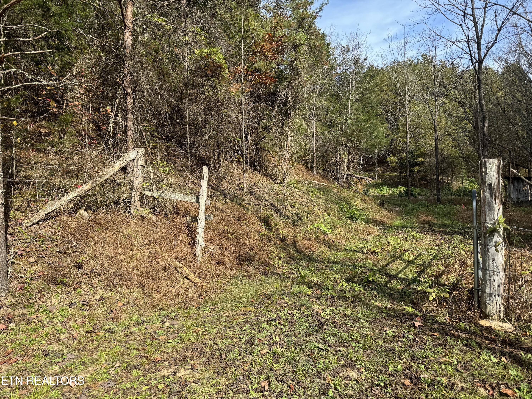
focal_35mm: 24
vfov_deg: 56.8
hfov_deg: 71.6
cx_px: 266
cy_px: 200
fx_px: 369
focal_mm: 6.76
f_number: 1.78
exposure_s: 1/1524
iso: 80
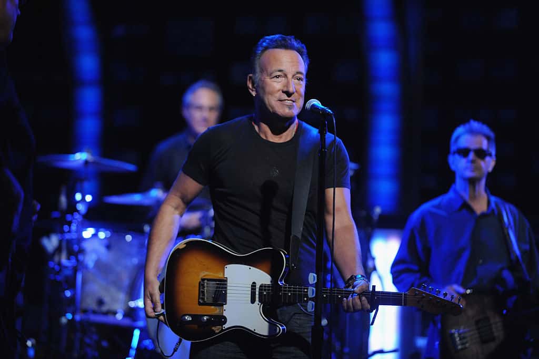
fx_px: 2244
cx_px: 270
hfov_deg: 13.7
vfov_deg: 9.1
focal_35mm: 150
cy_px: 180
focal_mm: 150
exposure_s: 1/320
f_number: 3.2
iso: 3200
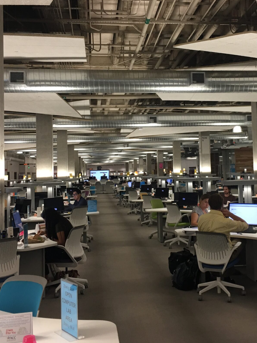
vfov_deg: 40.3
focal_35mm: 47
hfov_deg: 30.7
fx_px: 465
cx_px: 166
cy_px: 143
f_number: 2.2
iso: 40
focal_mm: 4.15
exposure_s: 1/15
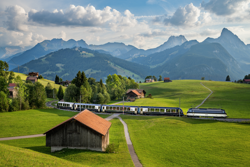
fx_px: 271
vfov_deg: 34.2
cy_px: 84
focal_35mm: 39
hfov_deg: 49.5
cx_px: 125
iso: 64
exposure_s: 1/20
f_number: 11
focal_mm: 39
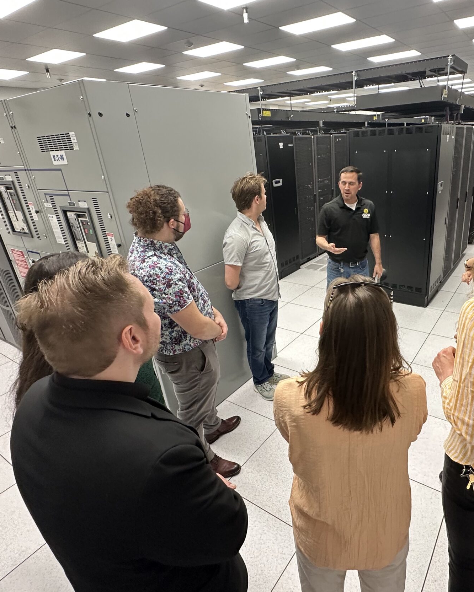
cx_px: 311
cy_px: 292
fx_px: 368
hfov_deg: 64.1
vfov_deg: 77.6
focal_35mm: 21
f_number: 2.2
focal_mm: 2.22
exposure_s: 1/60
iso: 250
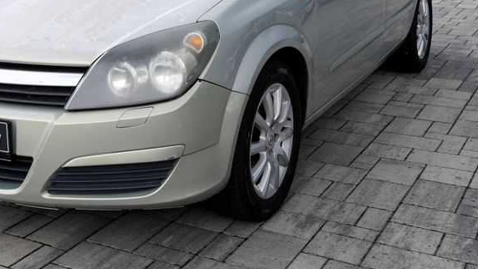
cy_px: 12
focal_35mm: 60
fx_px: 761
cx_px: 125
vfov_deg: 19.6
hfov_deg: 34.2
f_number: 6.3
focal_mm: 32
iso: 100
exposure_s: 1/200
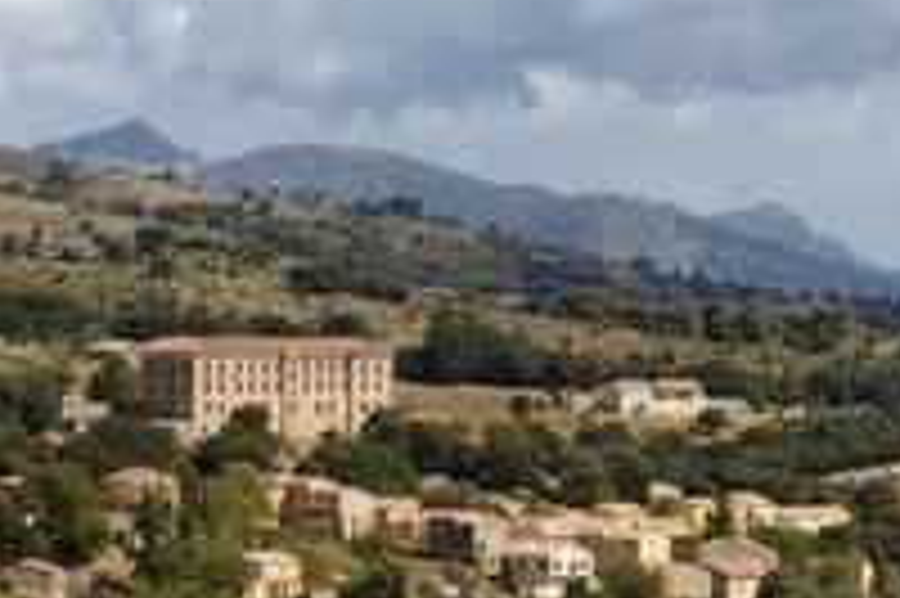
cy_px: 342
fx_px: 9192
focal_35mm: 368
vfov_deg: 3.7
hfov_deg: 5.6
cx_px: 864
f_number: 13
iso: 200
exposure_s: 1/250
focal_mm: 175
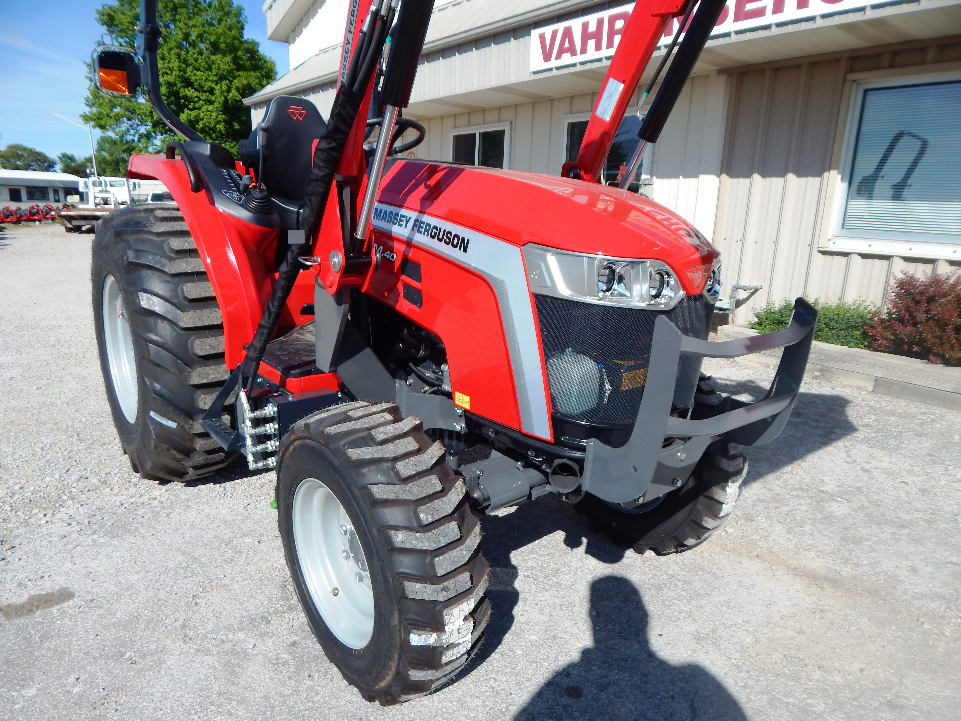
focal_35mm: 22
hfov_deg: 76.4
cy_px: 360
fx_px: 611
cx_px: 480
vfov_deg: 61.1
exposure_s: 1/500
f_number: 6
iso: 125
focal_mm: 4
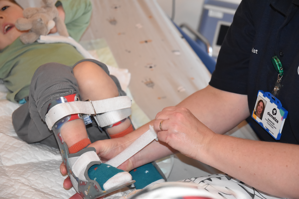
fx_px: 573
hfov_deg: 29.2
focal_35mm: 69
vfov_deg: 19.7
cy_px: 100
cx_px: 150
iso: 3200
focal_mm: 46
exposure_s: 1/60
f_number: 3.5
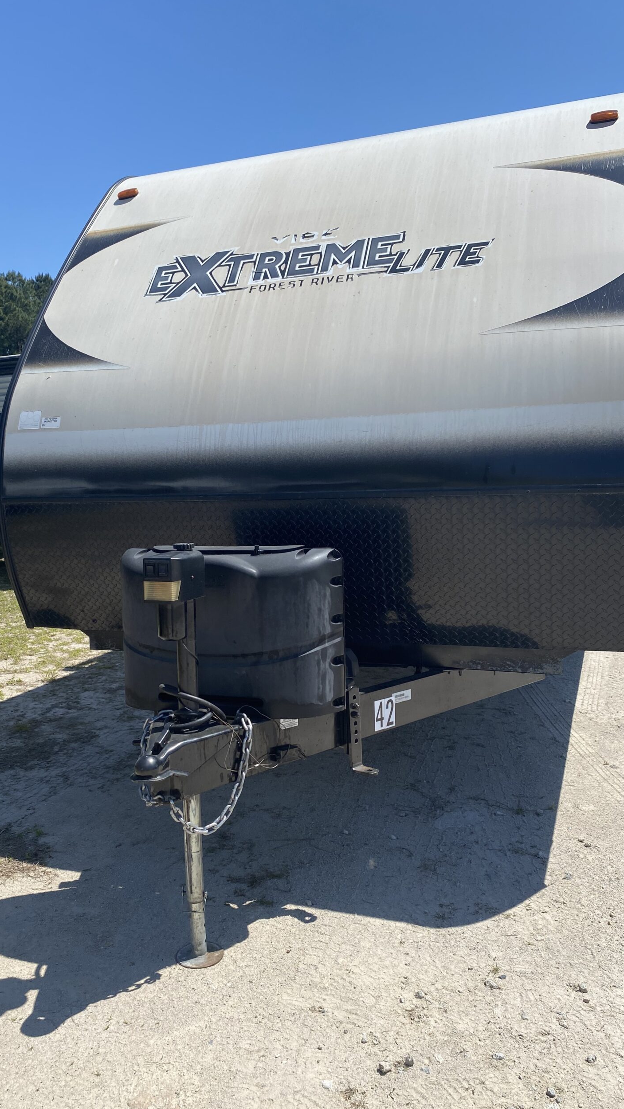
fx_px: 853
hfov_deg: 40.1
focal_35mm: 29
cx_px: 275
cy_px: 564
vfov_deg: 66.1
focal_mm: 4.25
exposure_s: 1/3497
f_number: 1.8
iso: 32
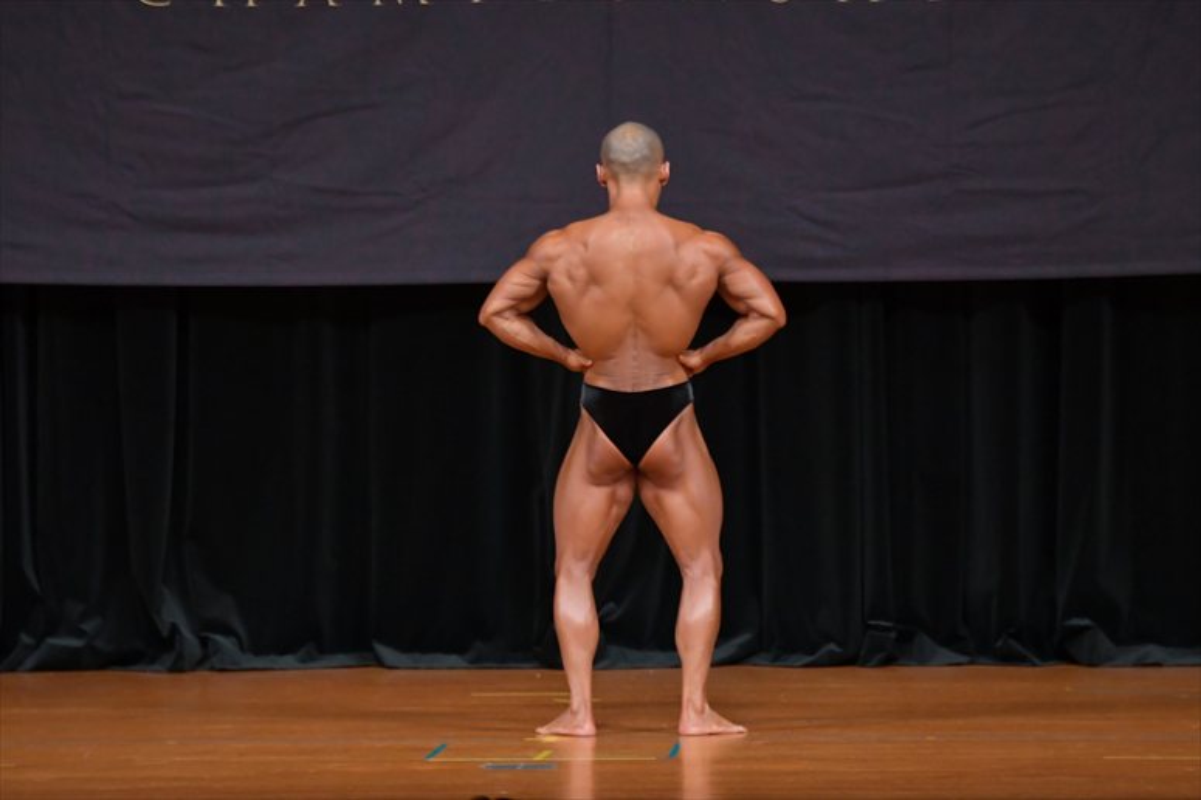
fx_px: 9003
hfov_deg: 7.6
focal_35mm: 270
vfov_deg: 5.1
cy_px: 400
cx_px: 600
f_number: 5.6
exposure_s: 1/400
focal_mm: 180
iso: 4000
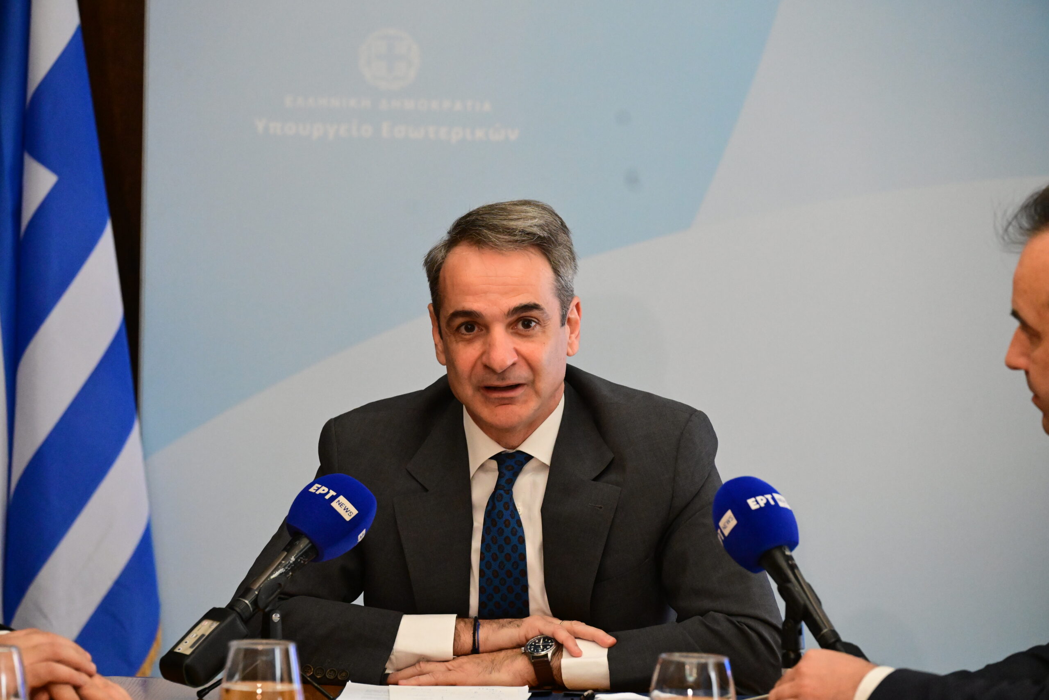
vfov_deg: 6.9
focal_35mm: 200
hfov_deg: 10.3
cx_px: 524
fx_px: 5828
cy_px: 350
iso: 10000
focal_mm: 200
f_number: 5
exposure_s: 1/320
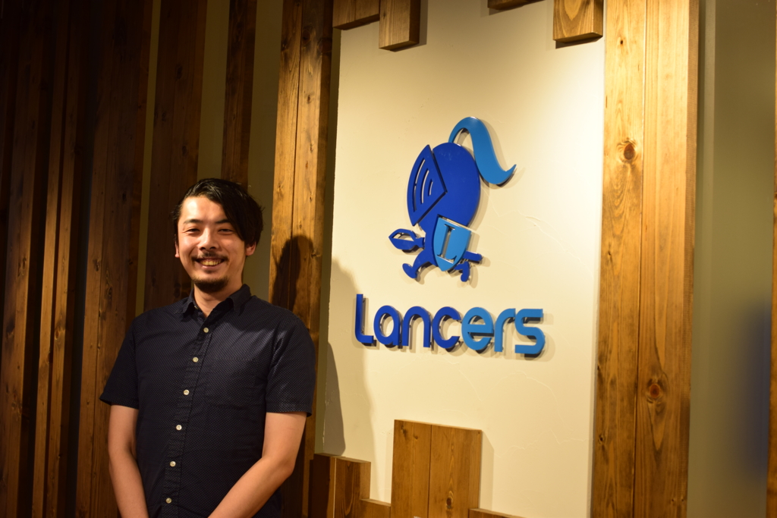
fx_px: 1133
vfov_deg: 25.8
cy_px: 259
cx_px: 388
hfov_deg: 37.8
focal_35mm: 52
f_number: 4.5
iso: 250
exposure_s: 1/80
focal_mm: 35
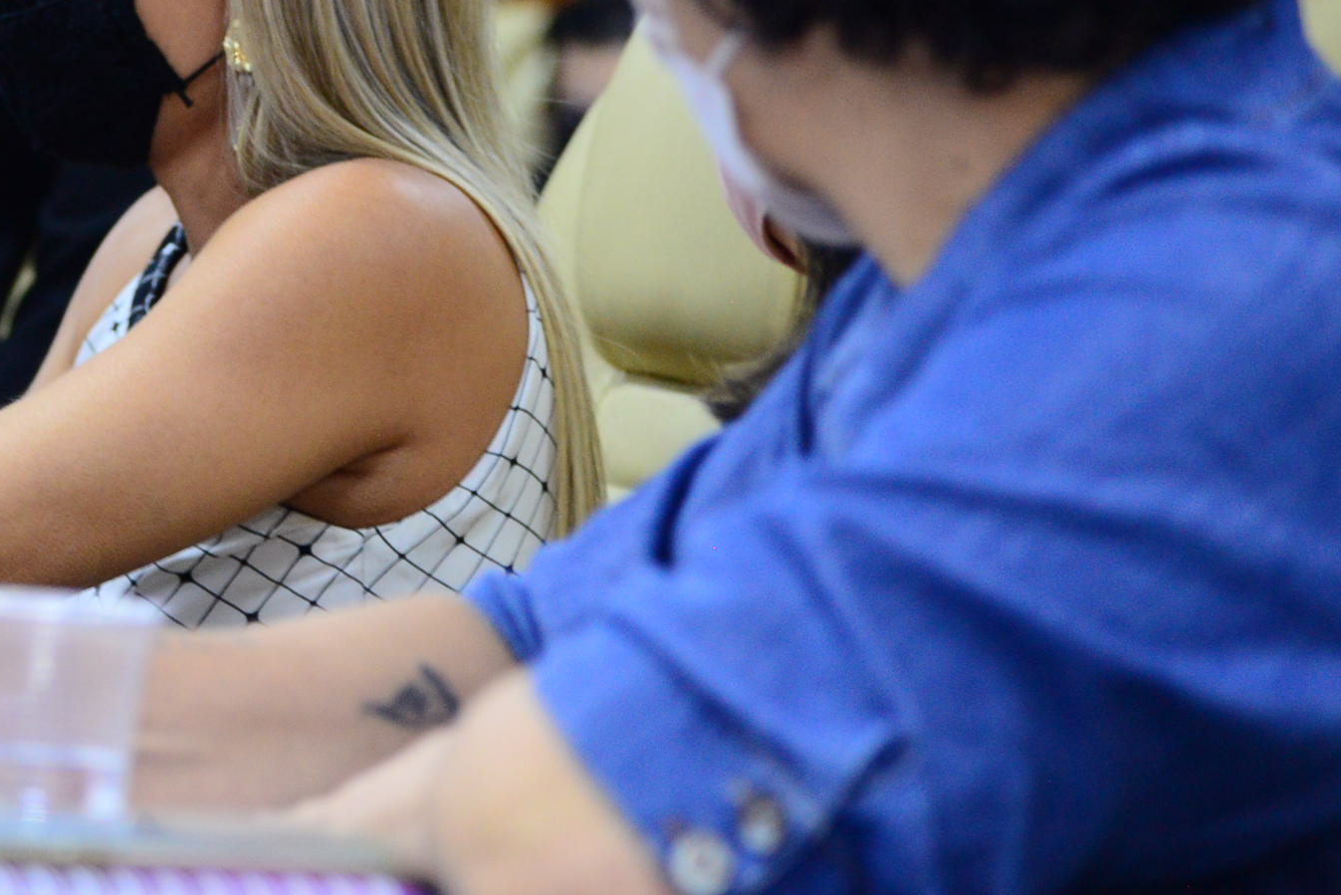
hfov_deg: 7.6
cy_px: -65
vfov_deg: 5.1
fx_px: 9986
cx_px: -55
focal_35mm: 268
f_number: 4
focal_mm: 120
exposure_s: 1/60
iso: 2000
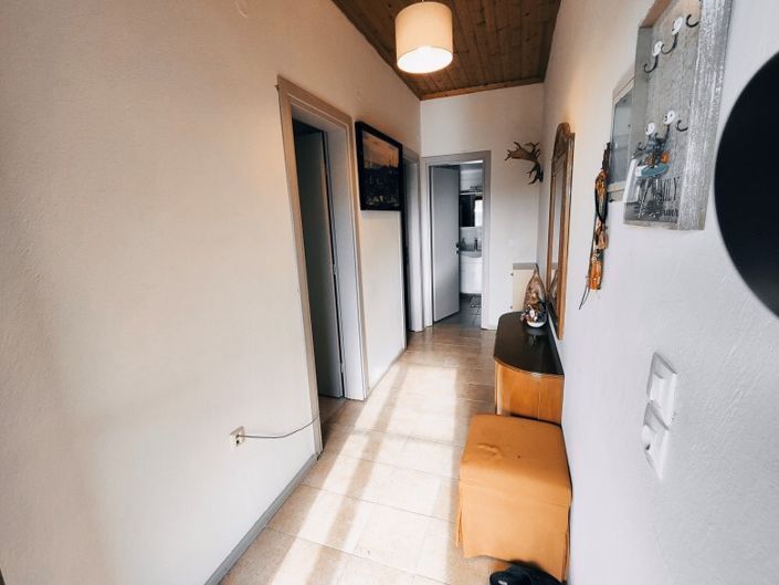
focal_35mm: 15
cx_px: 390
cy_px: 292
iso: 80
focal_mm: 1.65
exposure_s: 1/100
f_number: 2.2
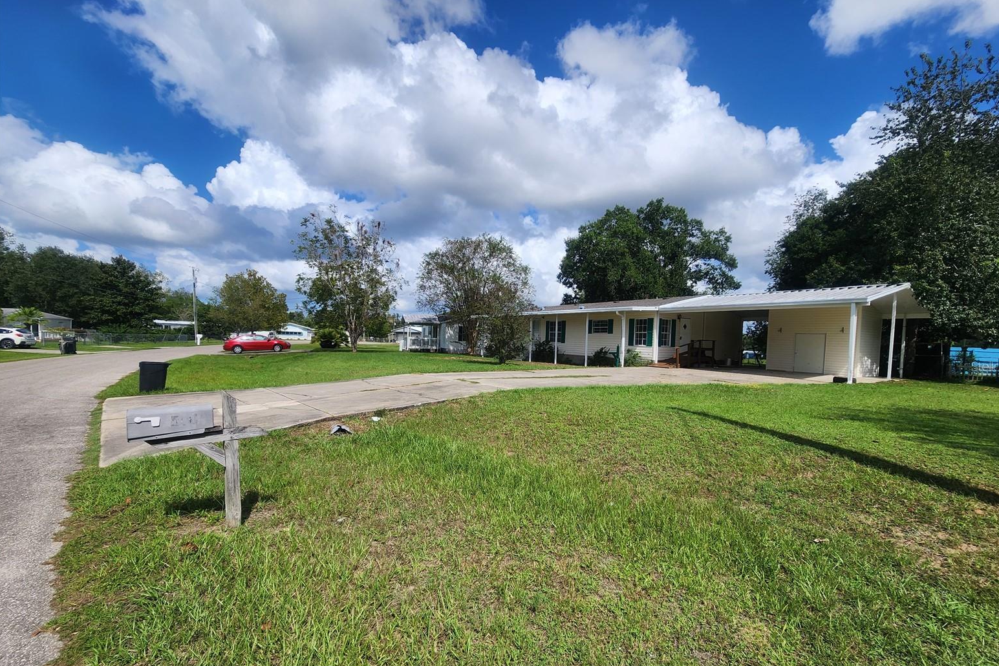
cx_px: 515
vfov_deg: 81.0
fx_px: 388
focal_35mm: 14
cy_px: 366
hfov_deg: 104.2
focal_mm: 2.2
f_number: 2.2
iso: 50
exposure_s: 1/3092
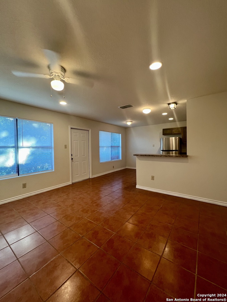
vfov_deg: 106.2
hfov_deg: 89.9
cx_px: 114
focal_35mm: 13
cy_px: 151
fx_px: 114
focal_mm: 1.57
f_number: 1.8
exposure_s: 1/60
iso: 125
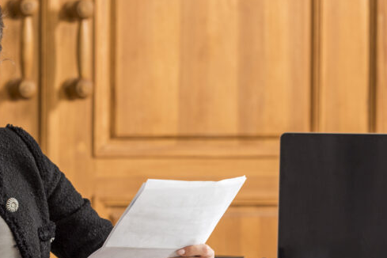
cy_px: 135
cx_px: 187
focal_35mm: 262
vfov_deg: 5.2
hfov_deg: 7.9
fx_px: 2816
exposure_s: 1/160
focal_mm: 125
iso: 250
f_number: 4.5
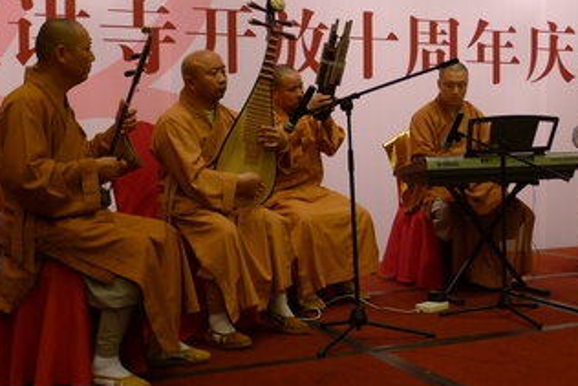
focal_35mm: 57
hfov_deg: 34.6
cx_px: 402
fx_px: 916
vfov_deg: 23.8
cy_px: 150
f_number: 2.5
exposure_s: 1/80
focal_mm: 8.5
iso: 320
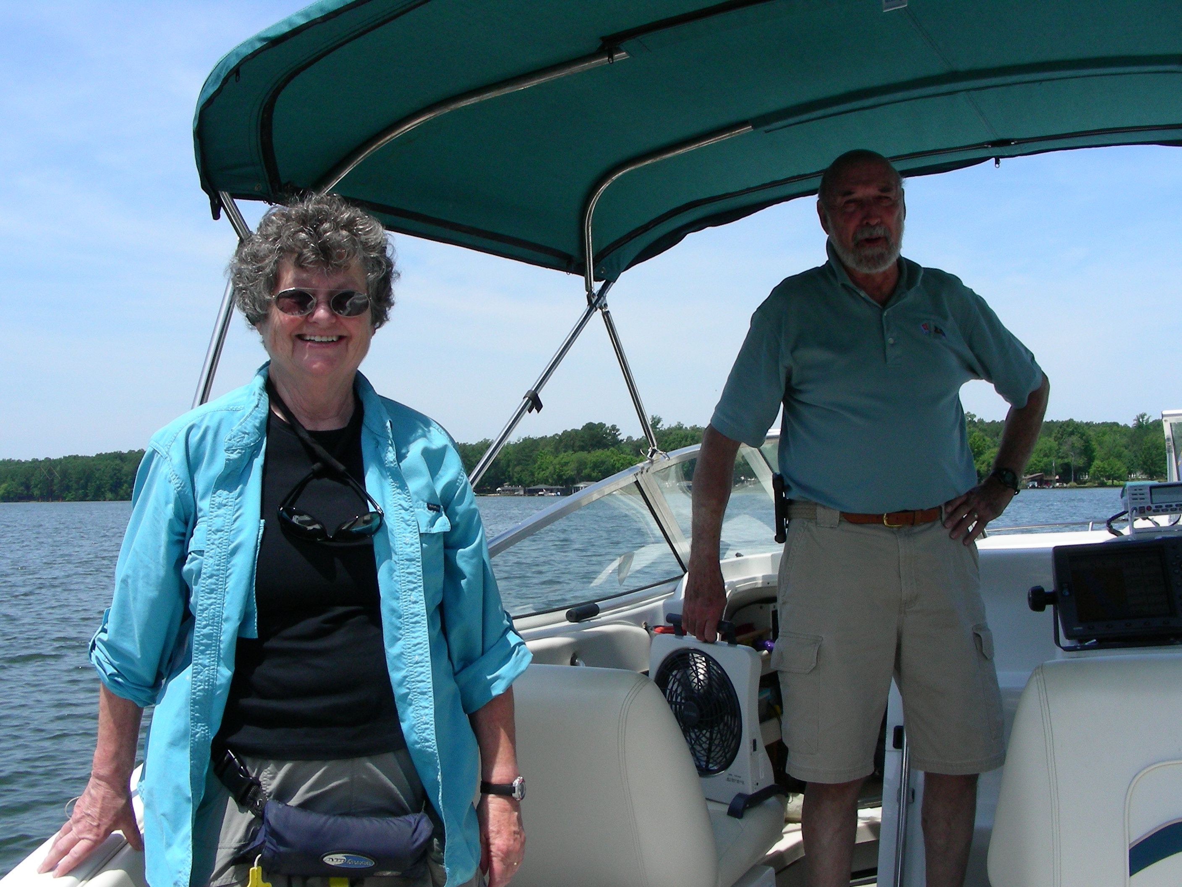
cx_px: 591
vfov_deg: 37.7
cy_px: 444
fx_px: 1298
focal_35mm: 38
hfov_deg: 49.0
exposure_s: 1/245
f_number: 13.6
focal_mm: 6.3
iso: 50
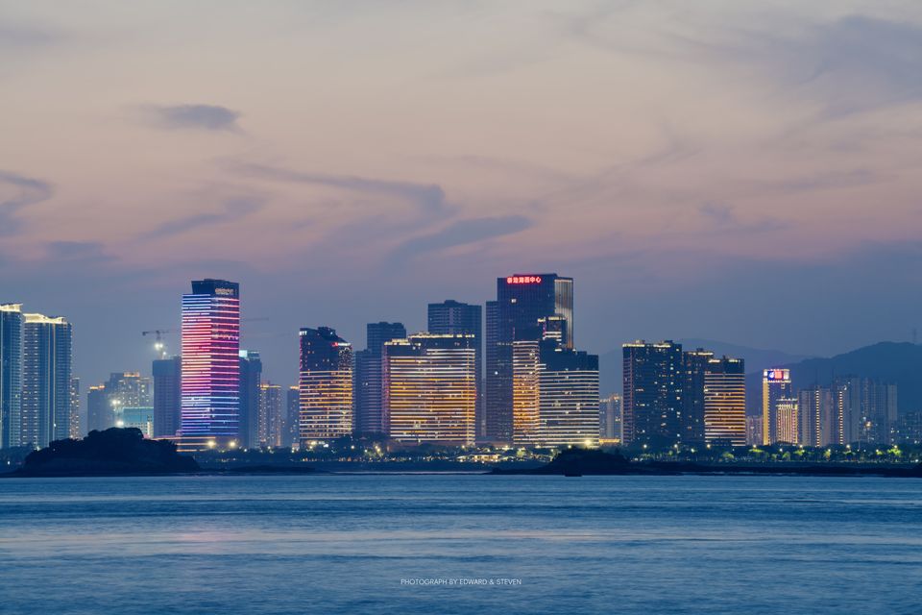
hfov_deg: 13.4
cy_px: 308
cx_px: 461
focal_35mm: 153
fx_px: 3918
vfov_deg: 9.0
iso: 100
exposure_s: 3.2
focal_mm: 153
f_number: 8
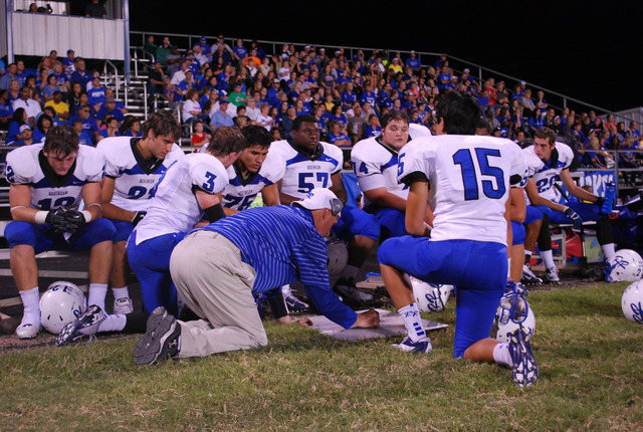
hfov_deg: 41.0
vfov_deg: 28.2
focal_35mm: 48
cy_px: 216
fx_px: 859
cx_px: 322
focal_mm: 32
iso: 800
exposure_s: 1/20
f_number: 5
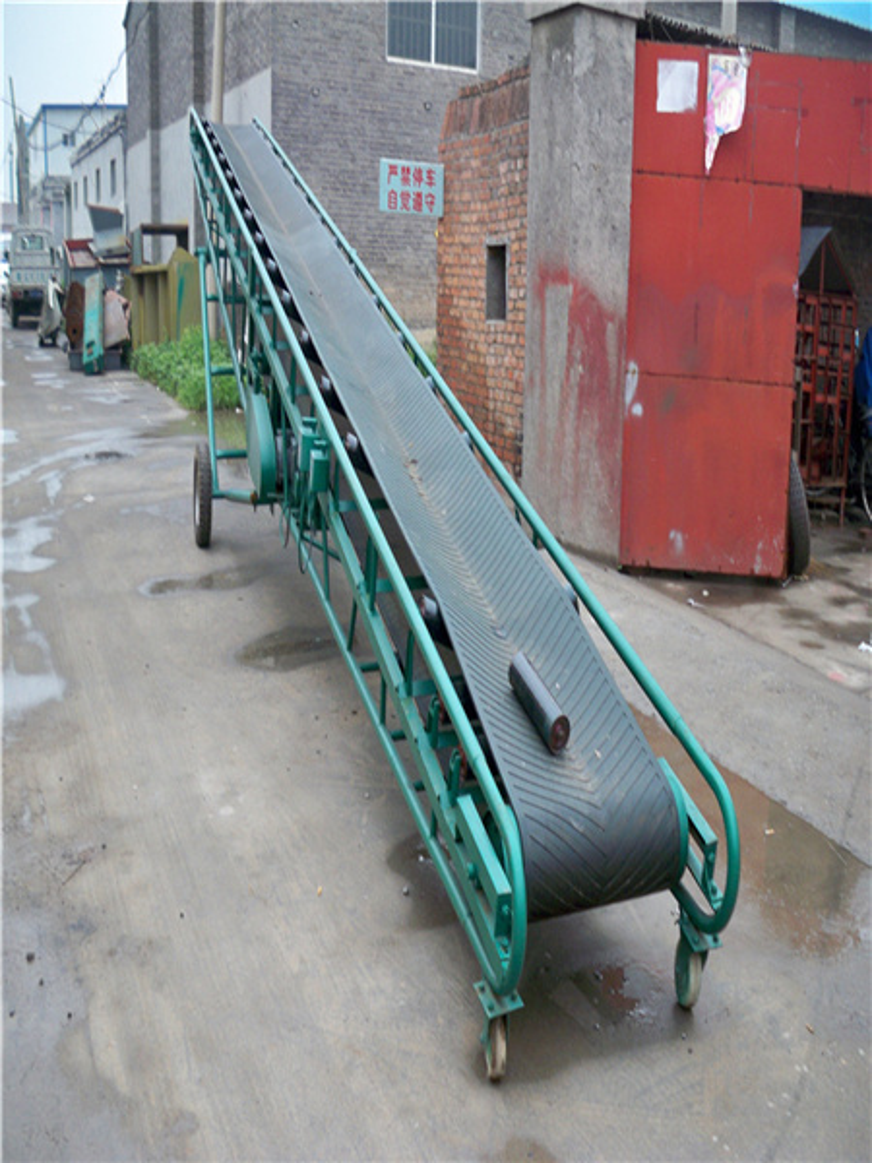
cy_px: 582
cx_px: 436
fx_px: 1176
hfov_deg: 40.7
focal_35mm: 35
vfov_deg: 52.6
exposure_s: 1/100
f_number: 3.1
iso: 80
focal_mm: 6.3
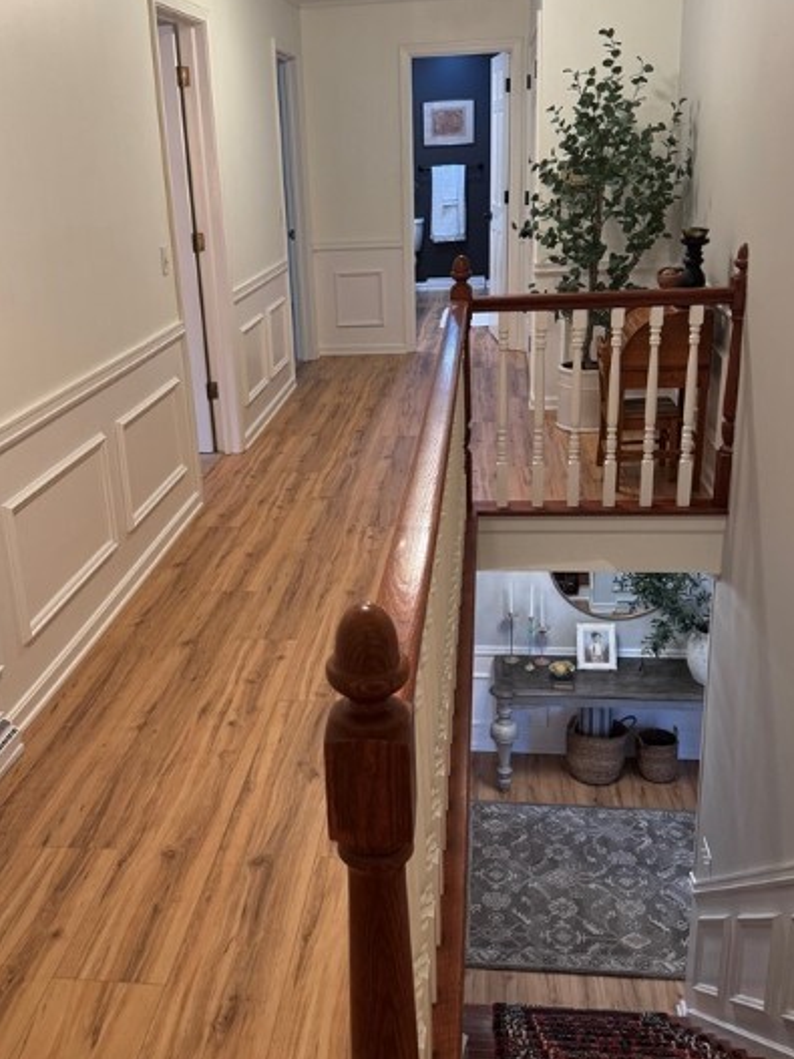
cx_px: 352
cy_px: 518
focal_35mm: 35
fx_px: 1071
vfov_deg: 52.6
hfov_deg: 40.6
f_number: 1.78
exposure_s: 1/60
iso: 200
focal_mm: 6.76
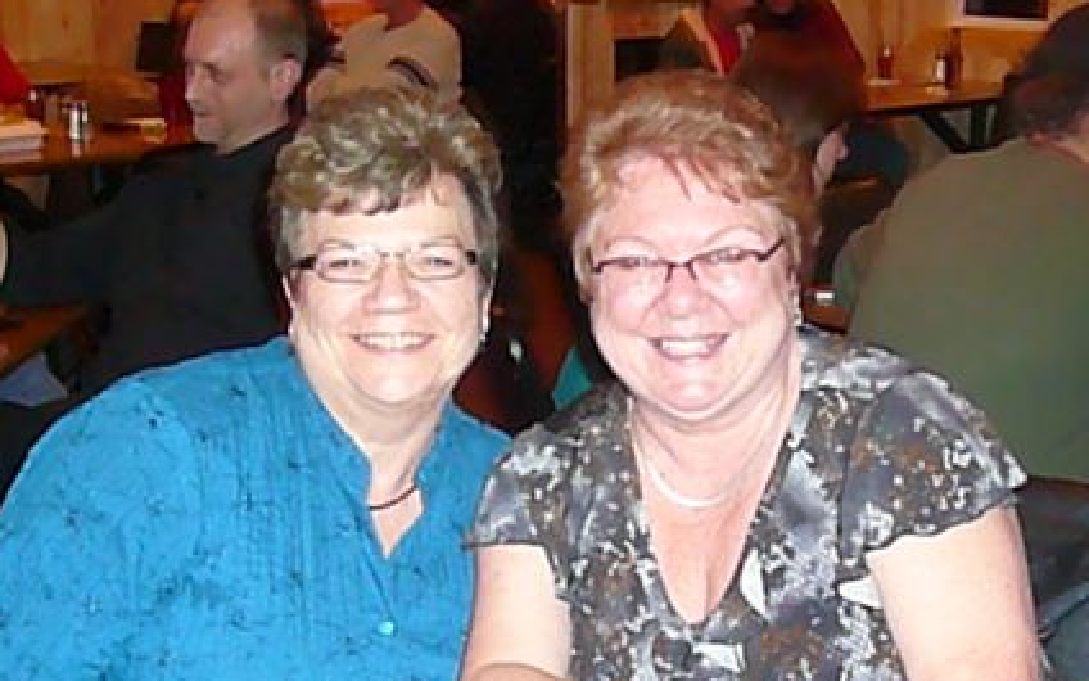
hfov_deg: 36.3
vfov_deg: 22.9
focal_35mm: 56
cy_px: 514
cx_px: 555
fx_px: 1662
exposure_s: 1/8
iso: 800
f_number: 2.8
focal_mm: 5.2
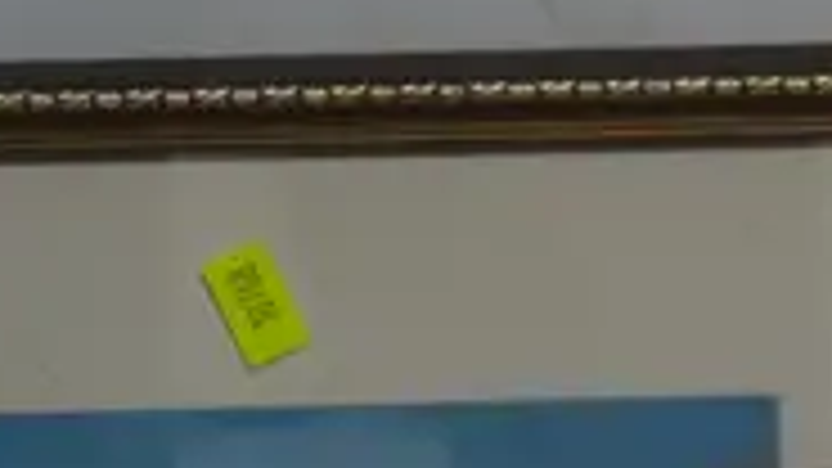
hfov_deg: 4.3
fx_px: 11206
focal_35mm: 508
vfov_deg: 2.4
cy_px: 1483
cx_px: 634
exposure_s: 1/100
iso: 1000
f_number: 5.6
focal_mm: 42
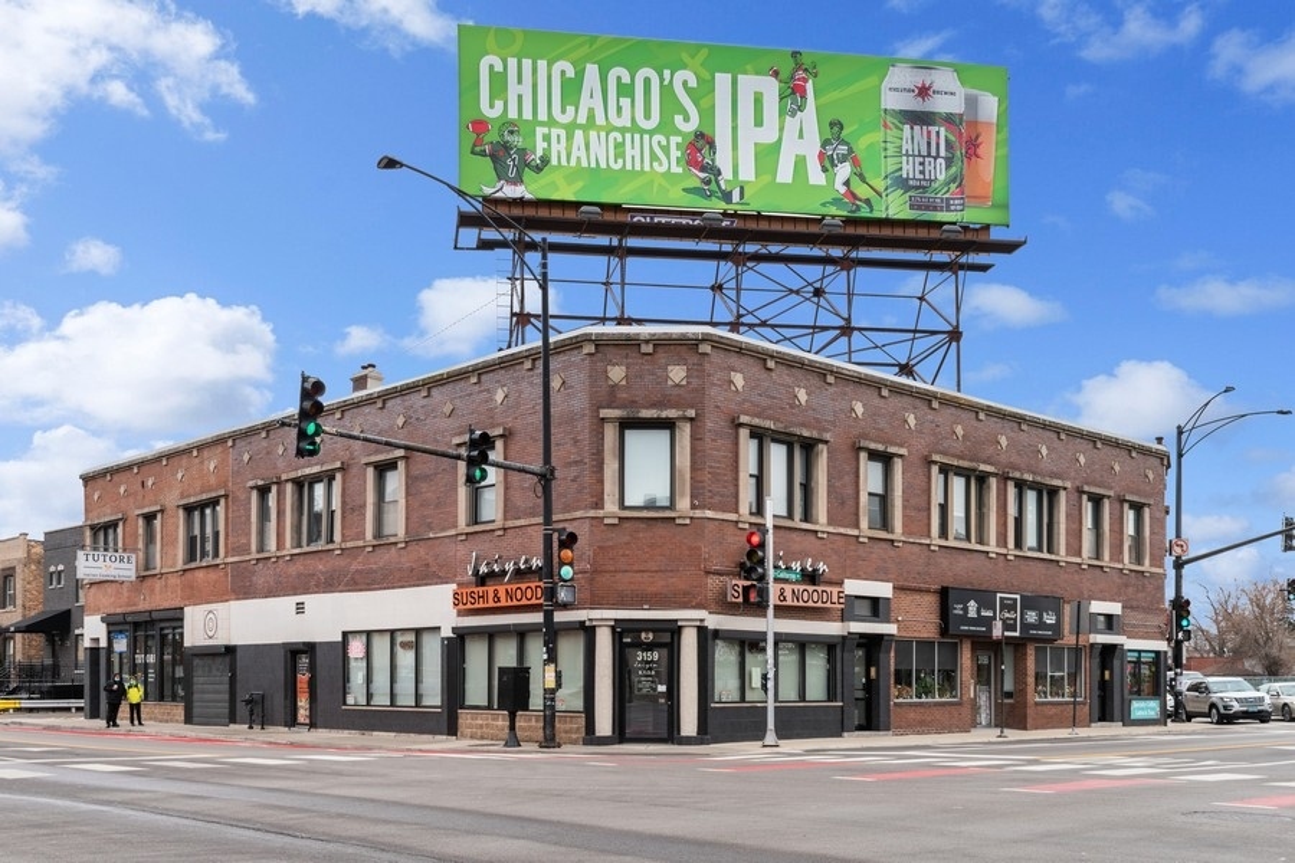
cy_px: 432
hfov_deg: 53.1
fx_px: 1295
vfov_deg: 36.9
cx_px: 648
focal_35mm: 36
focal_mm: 24
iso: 200
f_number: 8
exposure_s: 1/200
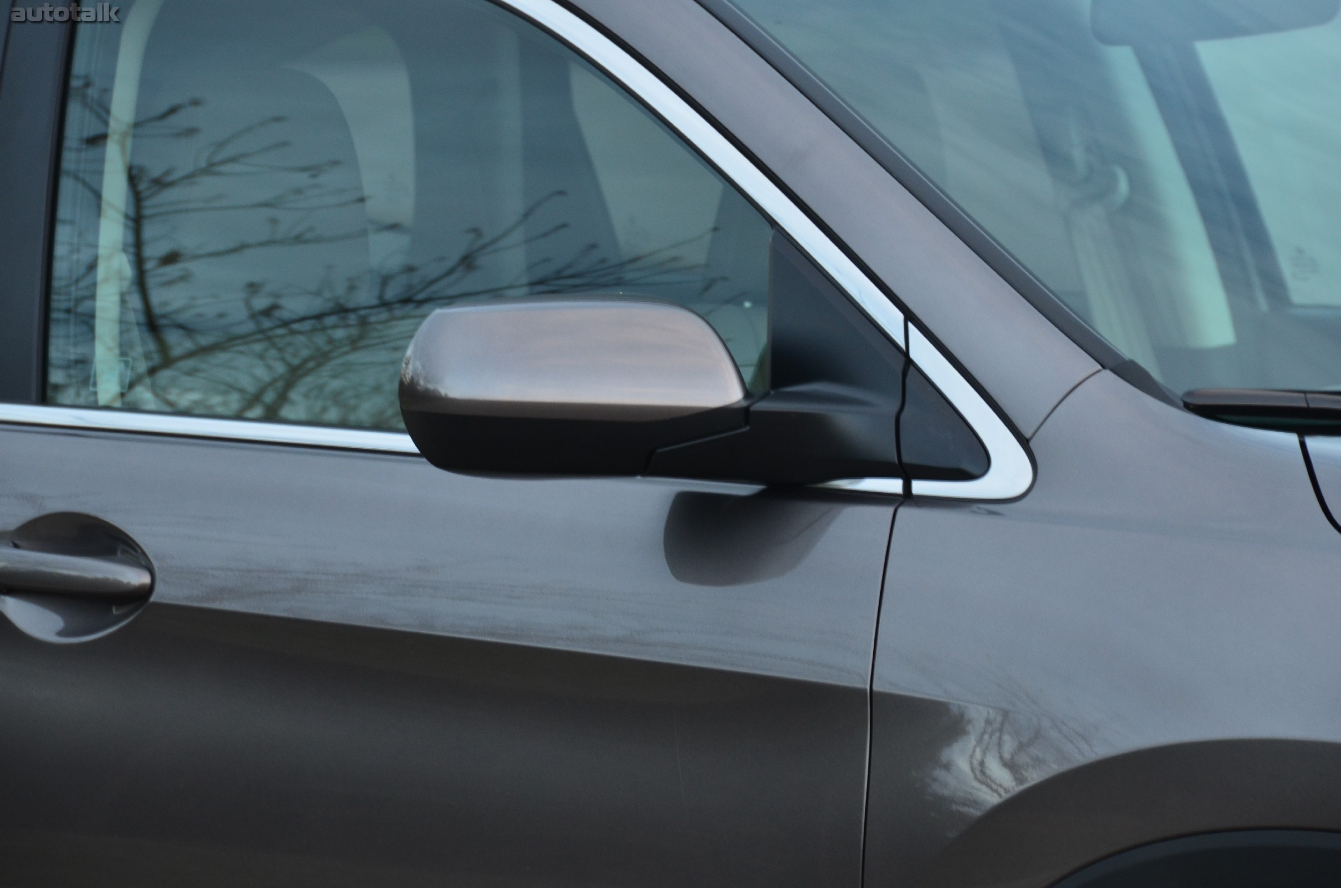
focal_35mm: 300
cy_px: 444
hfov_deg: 6.9
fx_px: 11152
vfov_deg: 4.6
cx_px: 670
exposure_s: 1/25
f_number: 9
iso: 800
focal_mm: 200
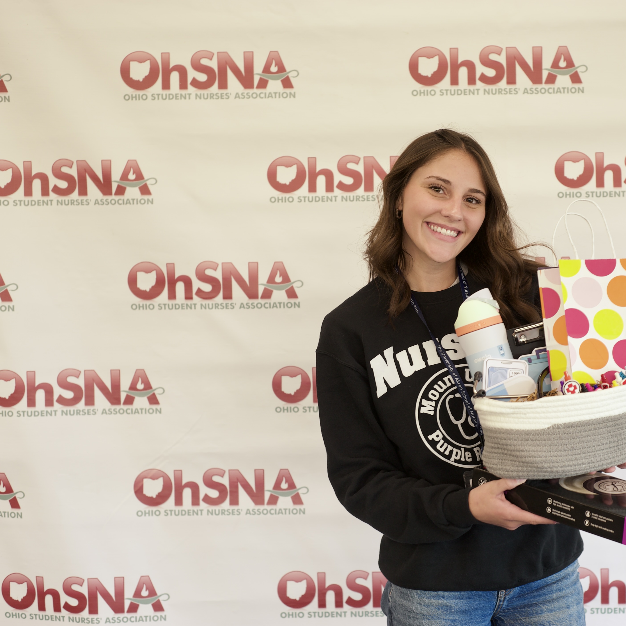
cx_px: 466
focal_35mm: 64
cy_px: 313
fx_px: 1309
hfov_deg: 26.6
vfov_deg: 26.9
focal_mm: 50
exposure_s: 1/15
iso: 250
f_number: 4
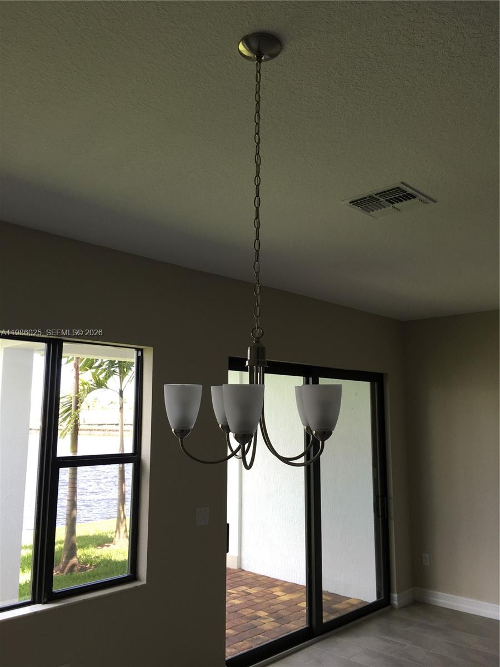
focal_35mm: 29
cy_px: 334
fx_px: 559
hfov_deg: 48.2
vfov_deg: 61.7
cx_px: 250
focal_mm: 4.15
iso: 25
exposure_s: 1/60
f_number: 2.2
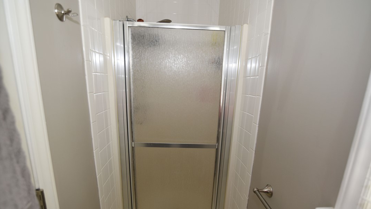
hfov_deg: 95.9
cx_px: 187
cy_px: 123
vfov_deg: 63.5
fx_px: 167
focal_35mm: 17
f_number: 2.8
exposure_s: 1/200
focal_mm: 16
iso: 250
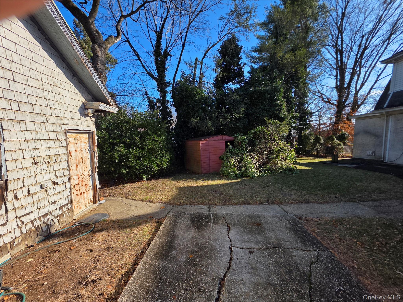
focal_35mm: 13
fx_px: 151
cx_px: 202
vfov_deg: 89.9
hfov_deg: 106.2
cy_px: 151
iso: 40
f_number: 1.9
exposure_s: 1/1546
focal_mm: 2.2
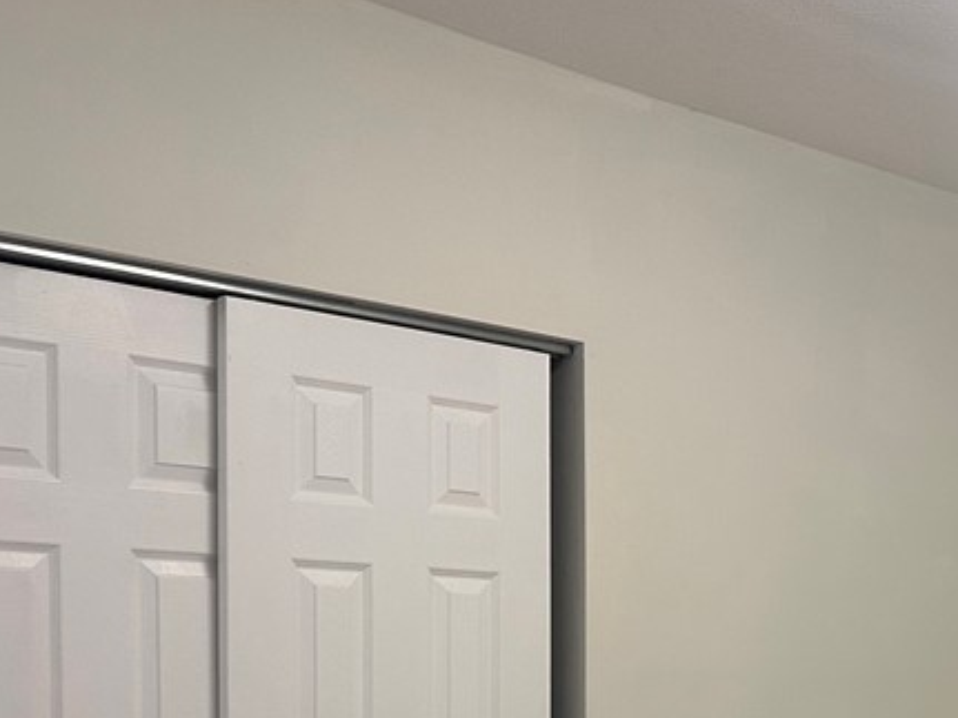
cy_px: 756
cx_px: 1031
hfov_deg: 30.5
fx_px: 1577
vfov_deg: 24.2
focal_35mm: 57
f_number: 1.78
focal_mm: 6.86
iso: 160
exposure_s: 1/60
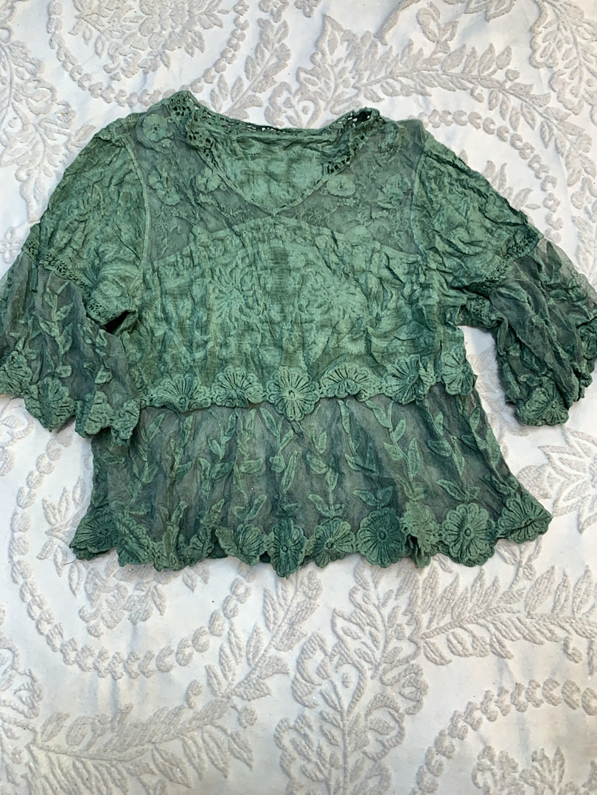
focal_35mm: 26
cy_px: 398
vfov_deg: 67.3
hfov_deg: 53.1
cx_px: 298
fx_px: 598
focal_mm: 4.25
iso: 40
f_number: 1.8
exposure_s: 1/100
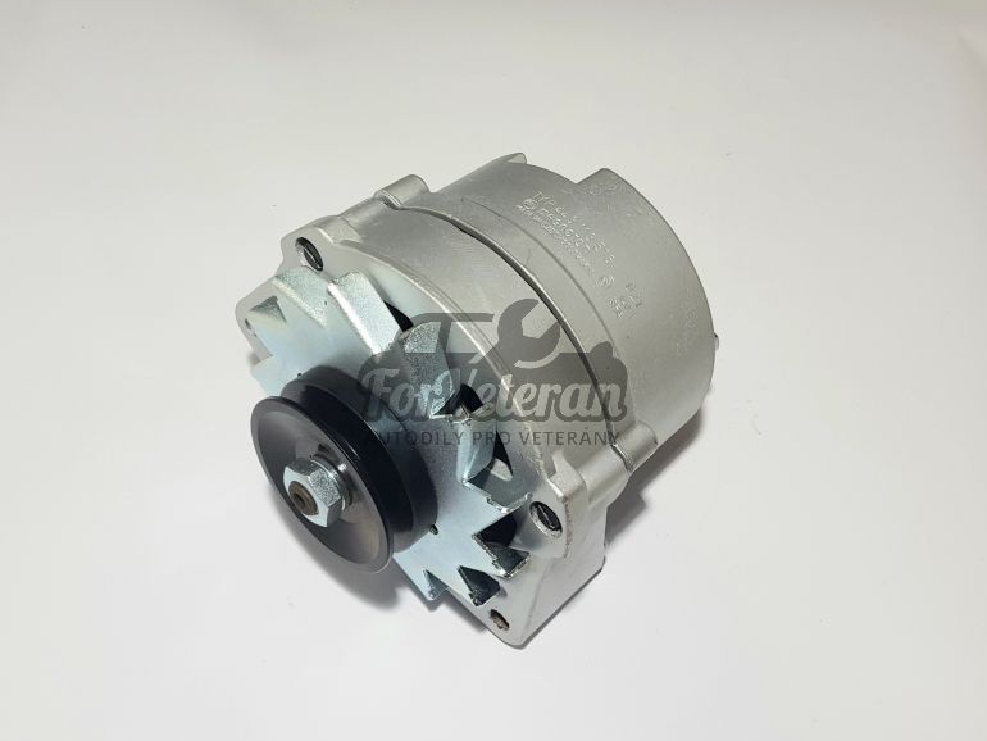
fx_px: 770
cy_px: 374
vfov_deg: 51.4
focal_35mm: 27
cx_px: 492
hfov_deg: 65.3
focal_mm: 4.2
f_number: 1.7
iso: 40
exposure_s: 1/140
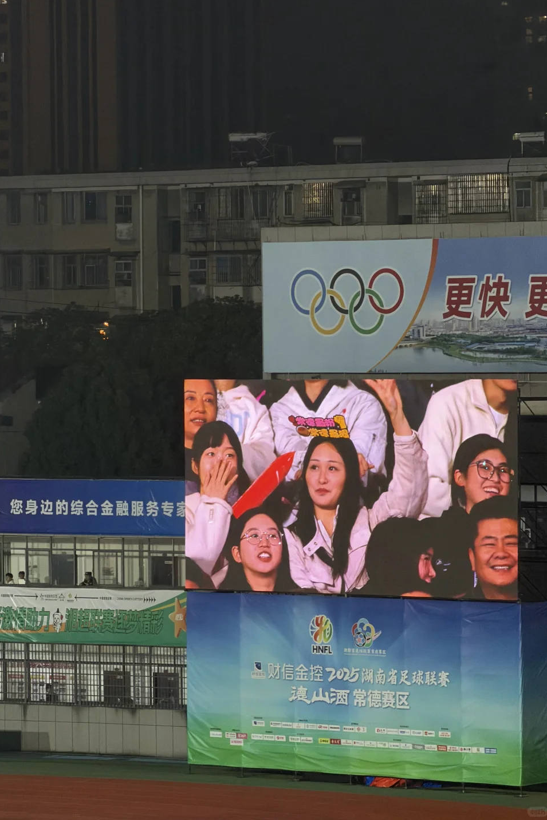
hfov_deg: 6.6
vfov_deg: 9.8
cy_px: 410
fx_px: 4764
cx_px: 244
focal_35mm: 209
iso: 320
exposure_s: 1/100
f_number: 2.8
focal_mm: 16.89
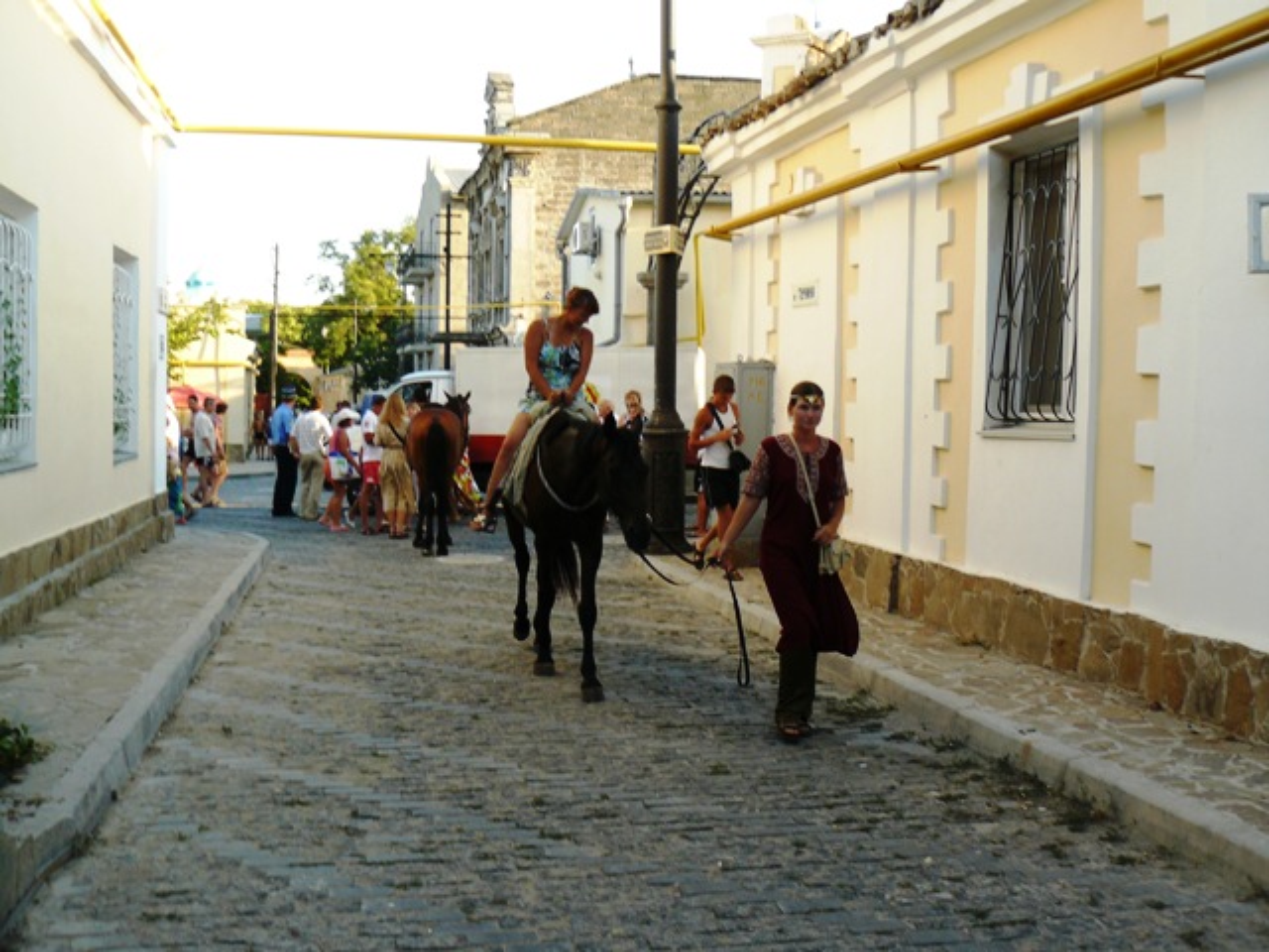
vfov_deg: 39.7
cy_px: 476
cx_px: 634
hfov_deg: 51.4
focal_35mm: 36
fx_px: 1320
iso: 100
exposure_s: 1/100
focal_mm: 6
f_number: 3.6
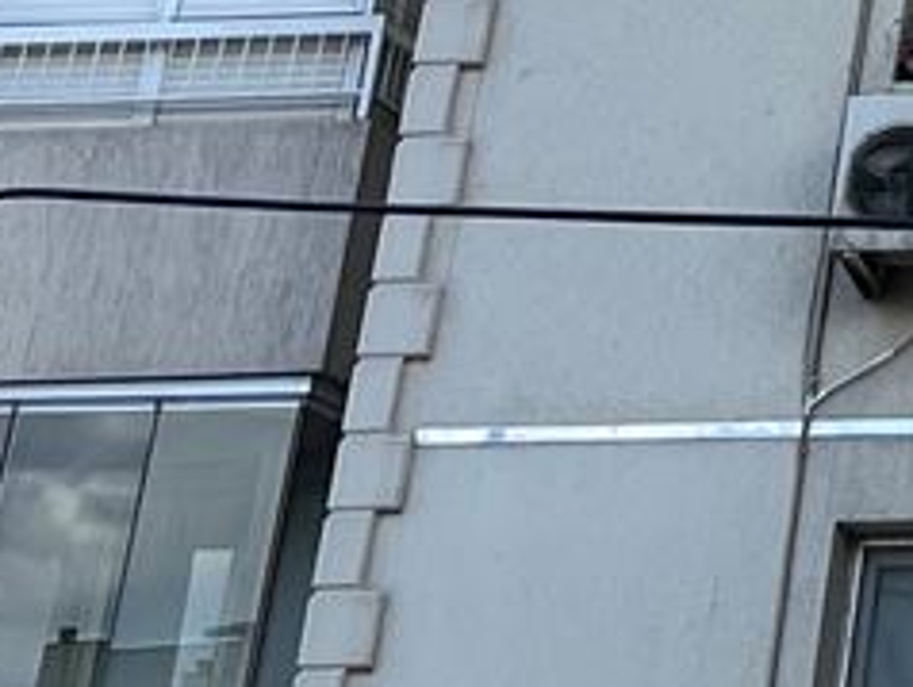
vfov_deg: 8.7
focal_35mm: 157
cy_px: -913
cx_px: 2367
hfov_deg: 10.4
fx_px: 4145
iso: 50
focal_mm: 5.1
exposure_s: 1/1018
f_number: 1.6
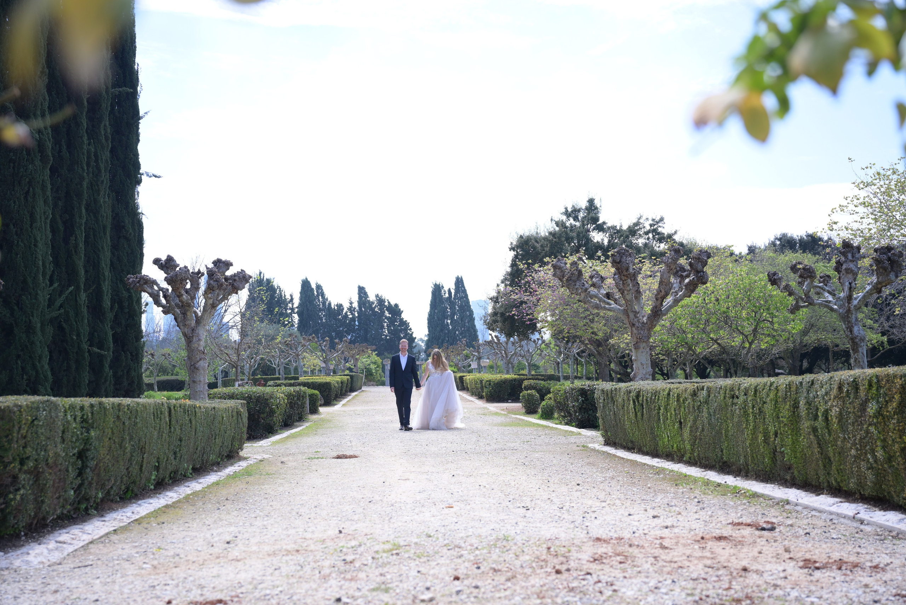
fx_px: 957
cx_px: 453
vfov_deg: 35.1
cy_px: 302
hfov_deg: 50.7
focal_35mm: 38
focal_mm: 38
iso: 125
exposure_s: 1/800
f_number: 3.5
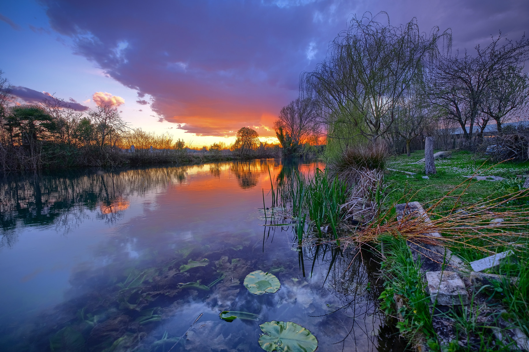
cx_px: 264
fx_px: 220
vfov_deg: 77.3
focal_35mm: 15
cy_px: 176
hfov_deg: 100.4
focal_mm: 10
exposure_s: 1/30
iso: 400
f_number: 4
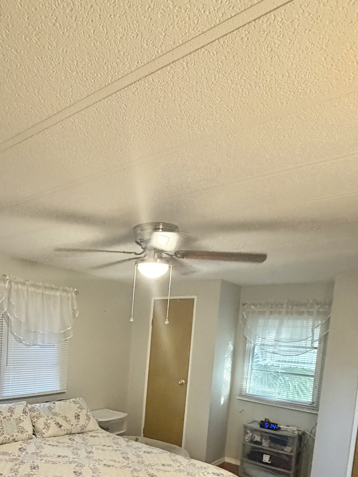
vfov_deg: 61.1
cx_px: 71
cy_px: 367
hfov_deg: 48.4
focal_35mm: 27
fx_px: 372
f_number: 2.2
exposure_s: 1/60
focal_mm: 2.22
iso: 500
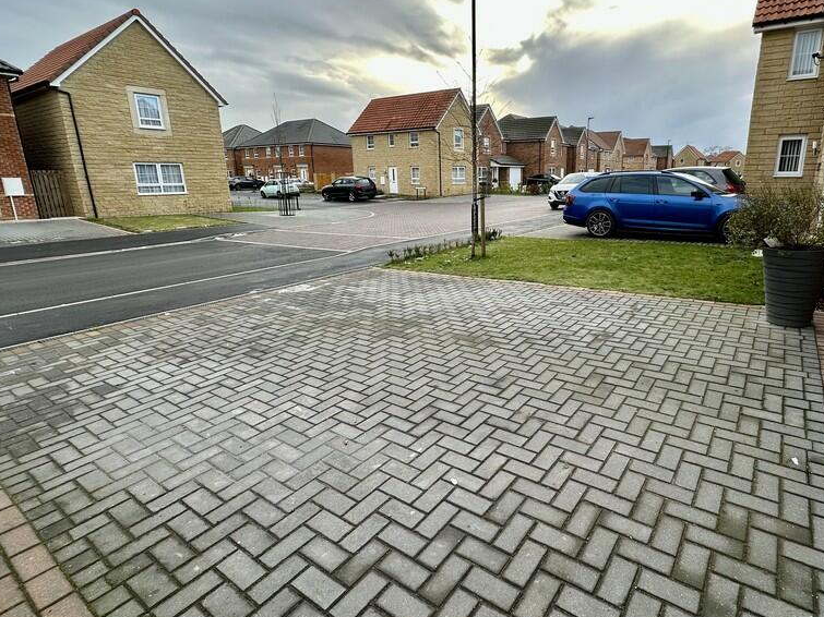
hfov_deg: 83.8
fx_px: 452
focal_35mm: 19
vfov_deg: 68.6
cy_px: 285
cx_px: 489
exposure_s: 1/241
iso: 40
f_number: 2.2
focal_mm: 2.22
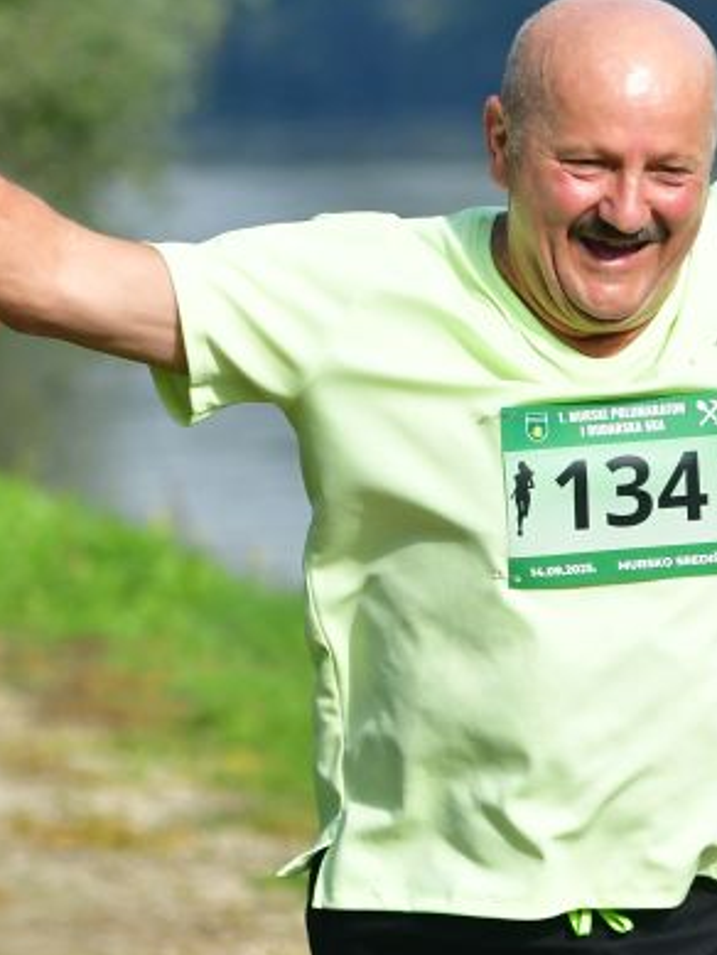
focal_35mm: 479
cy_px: 663
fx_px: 13221
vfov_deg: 4.1
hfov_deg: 3.1
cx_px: 502
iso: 1000
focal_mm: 135
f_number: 4.8
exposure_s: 1/5000
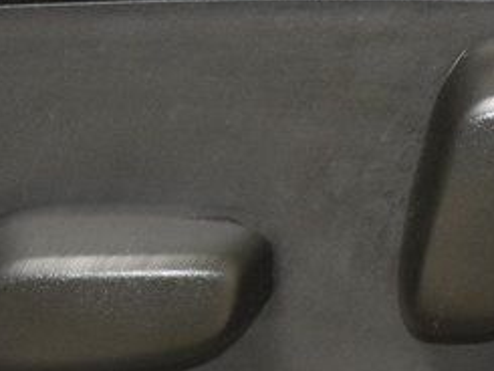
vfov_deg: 3.5
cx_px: 484
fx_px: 6025
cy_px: 207
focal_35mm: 422
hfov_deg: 4.7
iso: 3200
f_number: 4.5
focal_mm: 70
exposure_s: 1/40
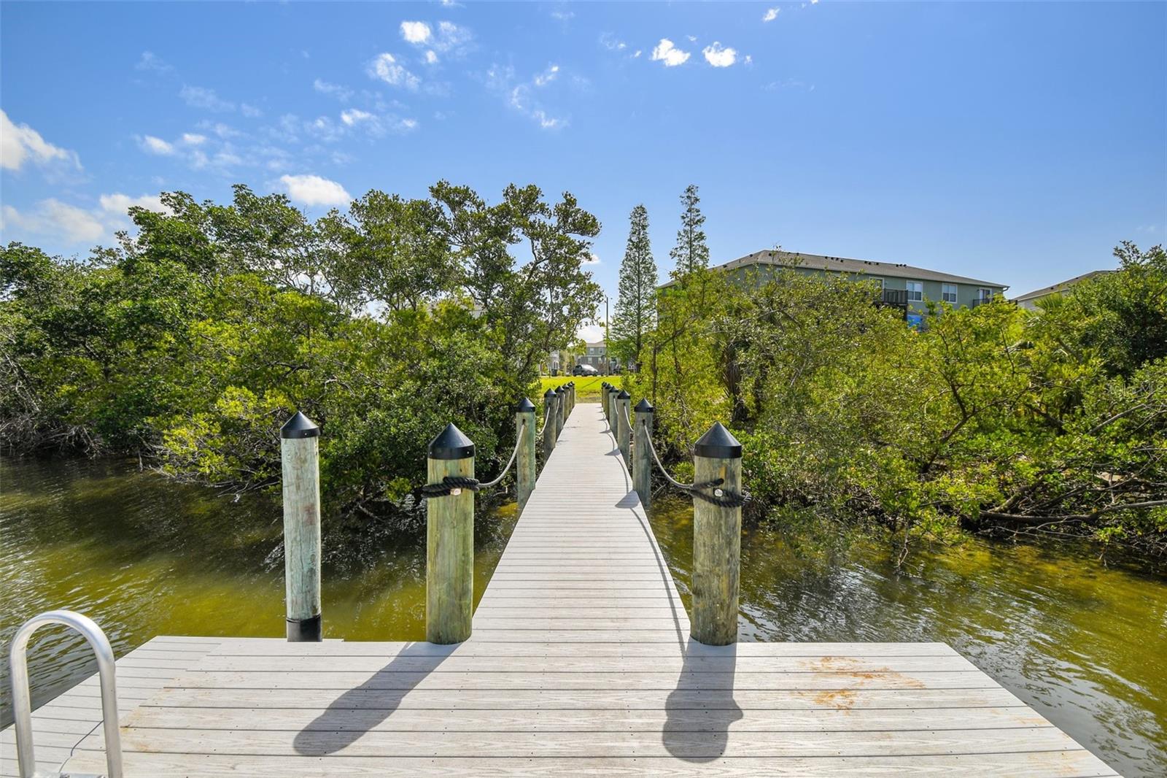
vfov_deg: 73.7
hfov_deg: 96.7
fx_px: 519
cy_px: 389
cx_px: 584
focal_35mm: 16
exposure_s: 1/320
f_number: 7.1
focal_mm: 11
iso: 100
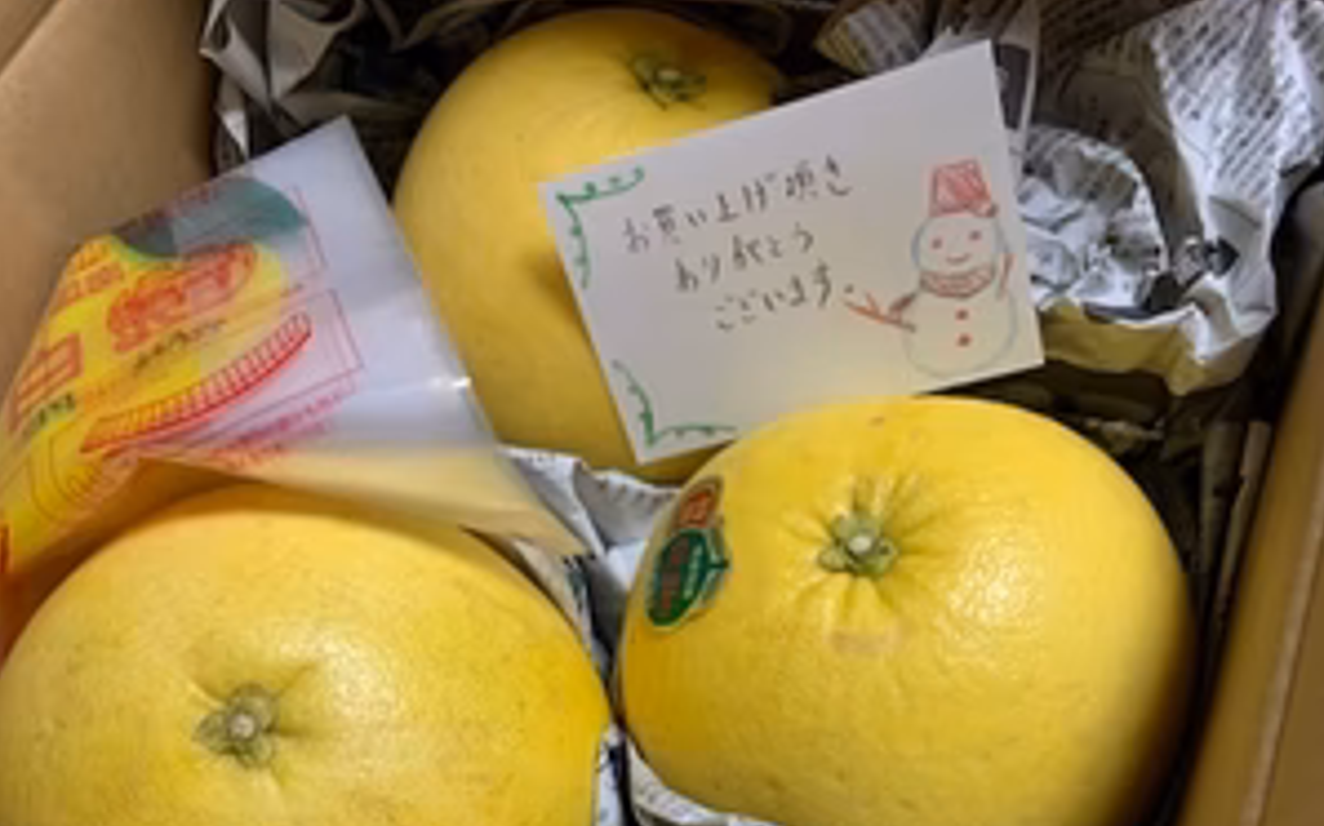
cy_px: 822
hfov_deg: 52.8
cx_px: 662
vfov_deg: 31.8
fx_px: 1335
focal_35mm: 37
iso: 200
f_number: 1.8
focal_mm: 4.25
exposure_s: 1/50
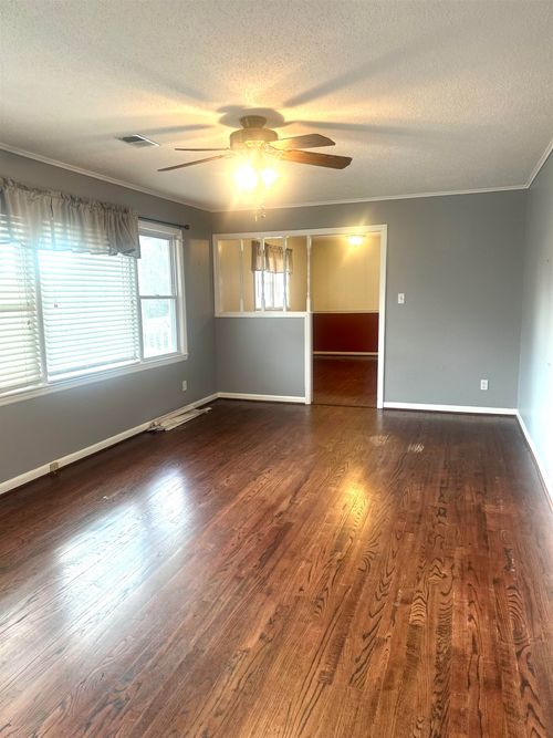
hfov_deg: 56.8
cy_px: 369
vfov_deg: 71.6
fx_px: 511
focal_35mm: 24
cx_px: 276
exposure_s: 1/60
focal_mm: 6.86
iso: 125
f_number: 1.78
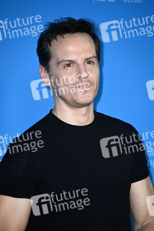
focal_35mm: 300
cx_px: 77
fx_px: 1928
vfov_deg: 6.9
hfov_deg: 4.6
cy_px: 116
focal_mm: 300
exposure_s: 1/200
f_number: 5.6
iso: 800
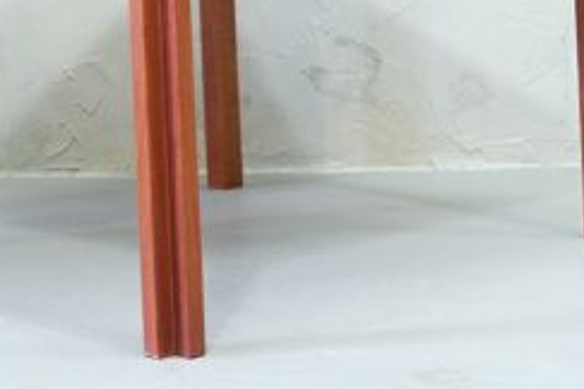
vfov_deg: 15.0
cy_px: -34
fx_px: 1444
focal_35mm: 89
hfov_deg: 22.6
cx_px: 127
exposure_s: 1/34
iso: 1600
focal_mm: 24.3
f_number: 3.2
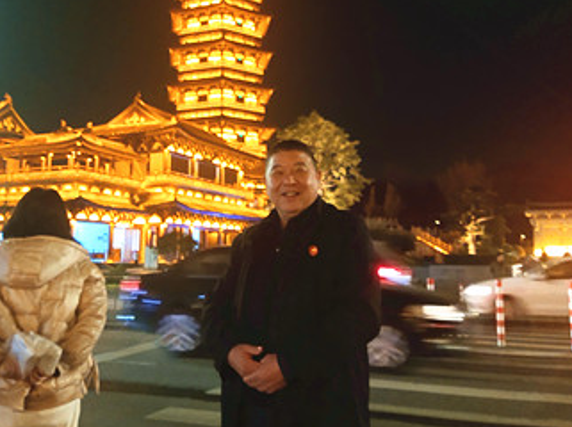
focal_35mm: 39
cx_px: 258
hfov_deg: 47.8
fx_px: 644
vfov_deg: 36.4
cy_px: 141
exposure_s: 1/33
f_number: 1.8
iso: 408
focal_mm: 4.71
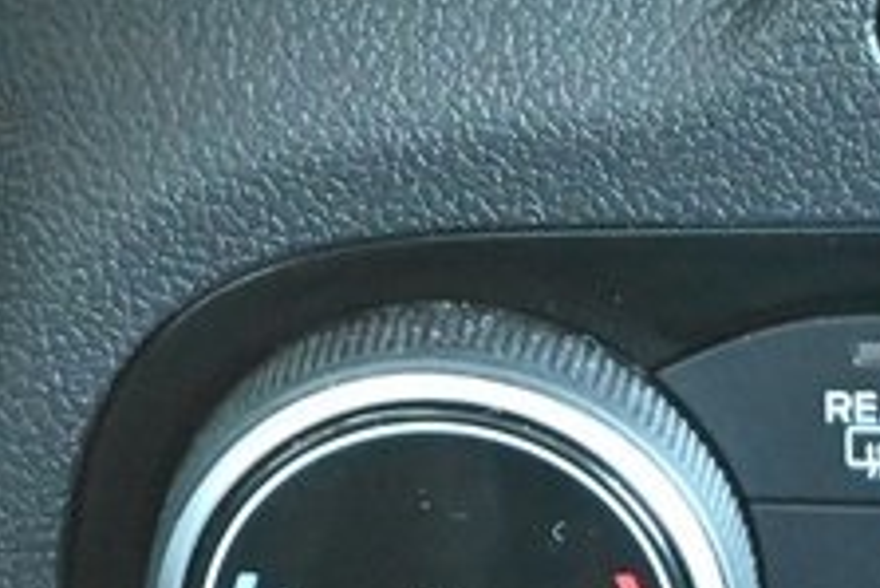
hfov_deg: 5.9
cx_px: 1571
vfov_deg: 4.0
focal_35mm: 344
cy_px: 890
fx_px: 8414
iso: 9000
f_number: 6.3
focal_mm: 50
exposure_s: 1/60
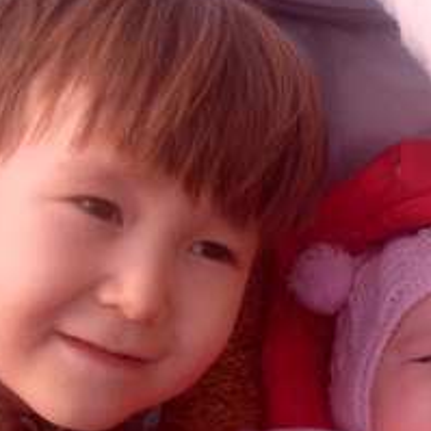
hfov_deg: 17.8
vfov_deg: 18.7
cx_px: 511
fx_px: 1310
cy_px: 246
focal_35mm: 93
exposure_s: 1/180
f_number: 2.8
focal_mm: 6.3
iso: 80
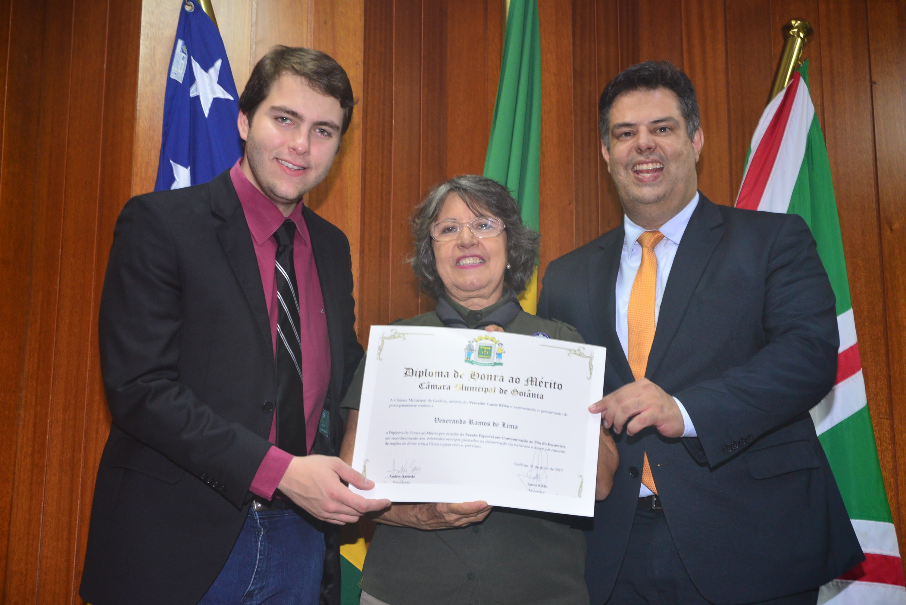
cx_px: 453
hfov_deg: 36.2
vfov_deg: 24.6
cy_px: 302
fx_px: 1385
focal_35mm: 55
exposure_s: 1/60
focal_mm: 55
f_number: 7.1
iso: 2000
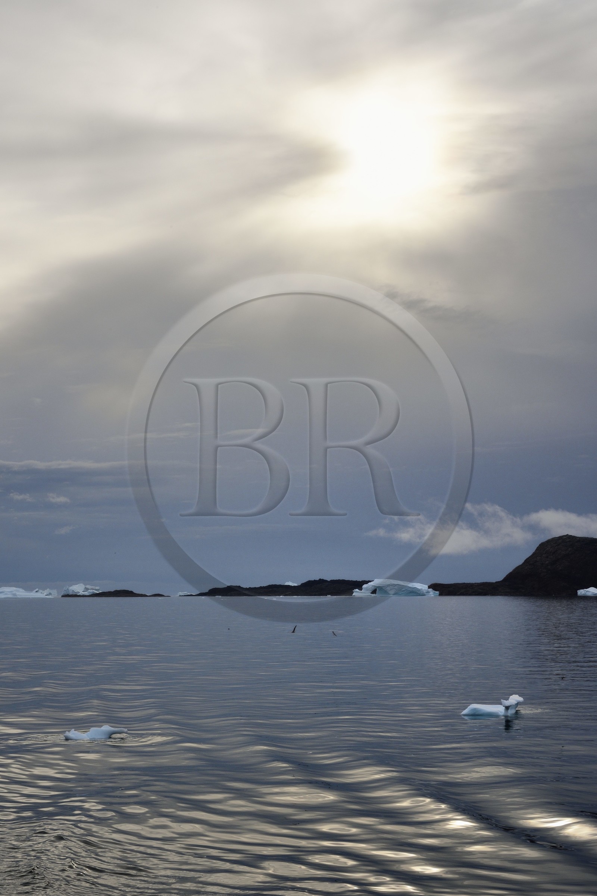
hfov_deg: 19.4
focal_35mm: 70
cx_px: 298
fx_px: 1743
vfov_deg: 28.9
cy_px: 448
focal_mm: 70
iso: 400
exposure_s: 1/250
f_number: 22
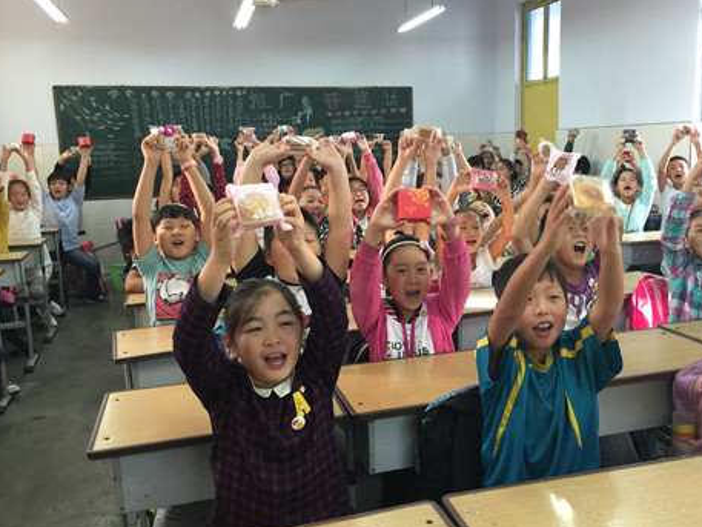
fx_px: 669
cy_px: 270
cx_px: 384
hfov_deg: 55.3
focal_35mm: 33
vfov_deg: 43.0
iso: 100
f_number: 2.2
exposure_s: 1/17
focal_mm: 4.15
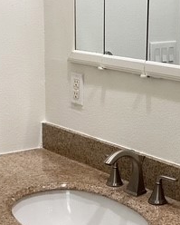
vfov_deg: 24.3
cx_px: 132
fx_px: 518
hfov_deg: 19.6
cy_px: 156
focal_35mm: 78
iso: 125
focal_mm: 3.3
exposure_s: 1/60
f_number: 2.4
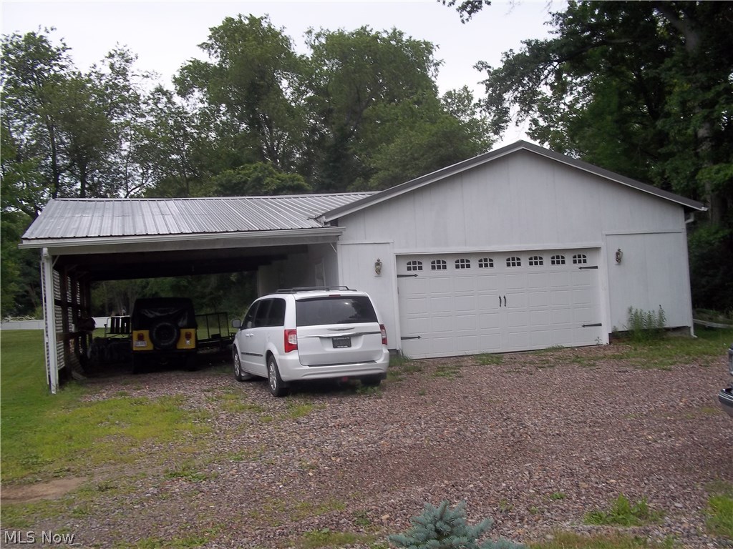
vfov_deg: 39.7
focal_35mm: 36
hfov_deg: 51.4
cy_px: 274
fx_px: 762
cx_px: 366
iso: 80
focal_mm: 6.5
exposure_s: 1/125
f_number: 8
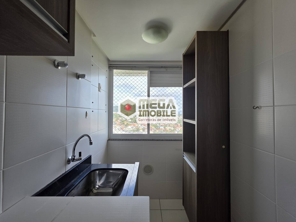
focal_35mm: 13
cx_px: 148
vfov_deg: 89.9
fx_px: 111
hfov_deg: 106.2
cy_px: 111
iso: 40
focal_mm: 2.2
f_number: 1.9
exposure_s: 1/269
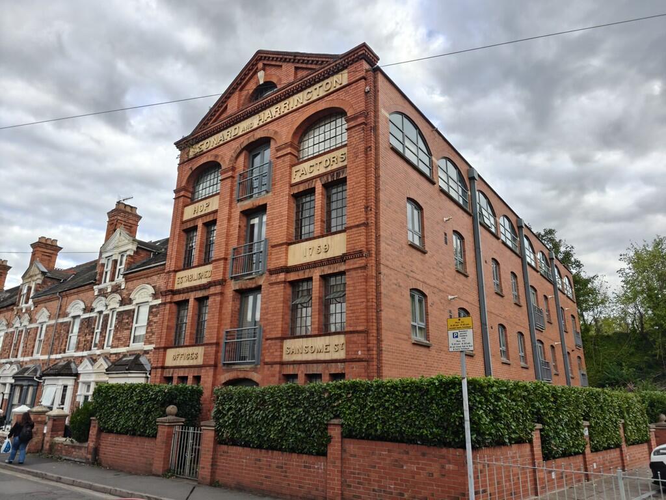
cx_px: 333
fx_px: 443
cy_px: 250
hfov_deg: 73.9
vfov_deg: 58.9
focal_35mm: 23
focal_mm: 6.06
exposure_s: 1/205
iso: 50
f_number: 1.6
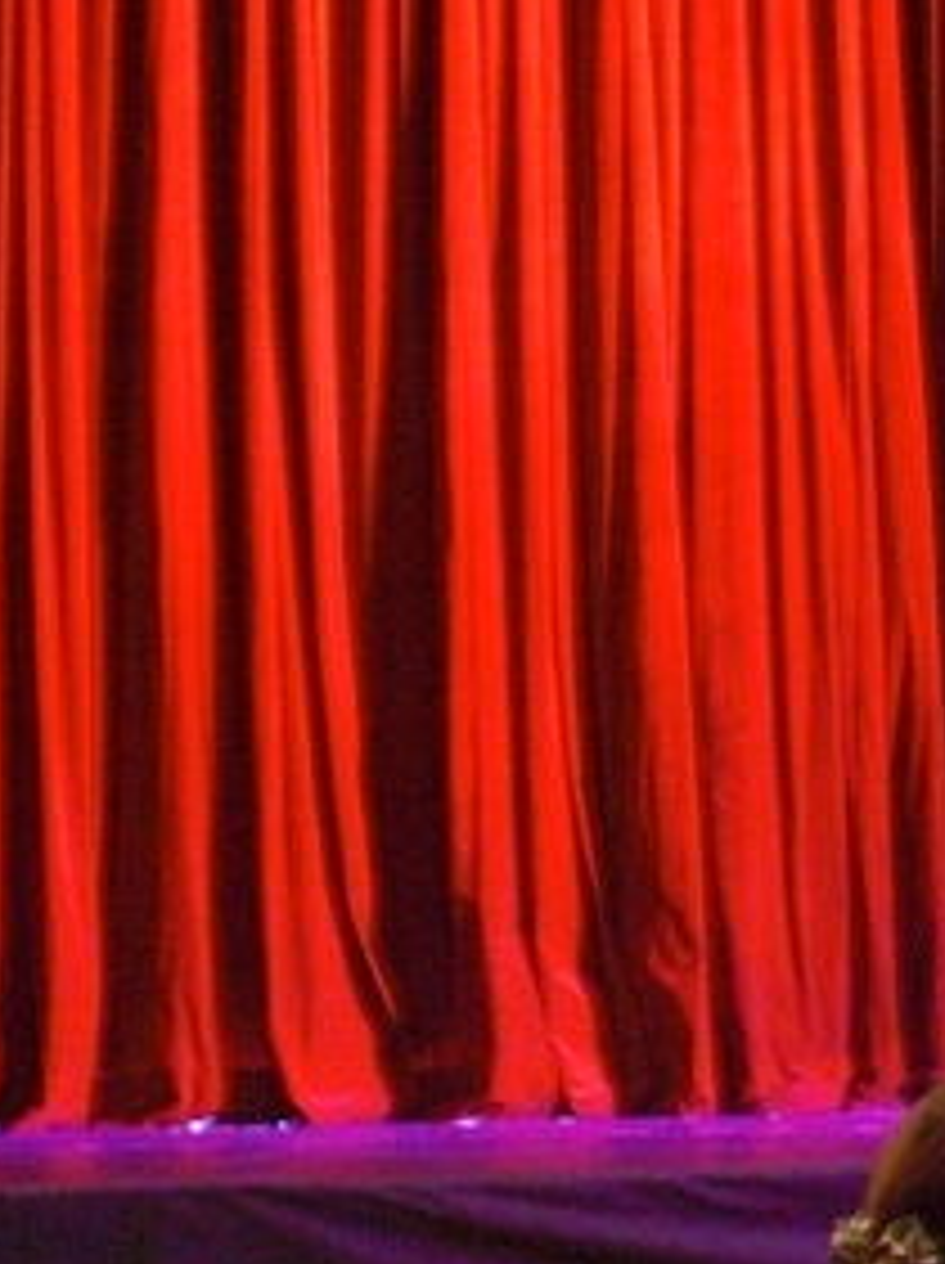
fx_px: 3210
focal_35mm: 88
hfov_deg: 16.4
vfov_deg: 22.2
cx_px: 922
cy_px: 866
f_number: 3.1
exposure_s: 1/8
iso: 800
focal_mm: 6.3
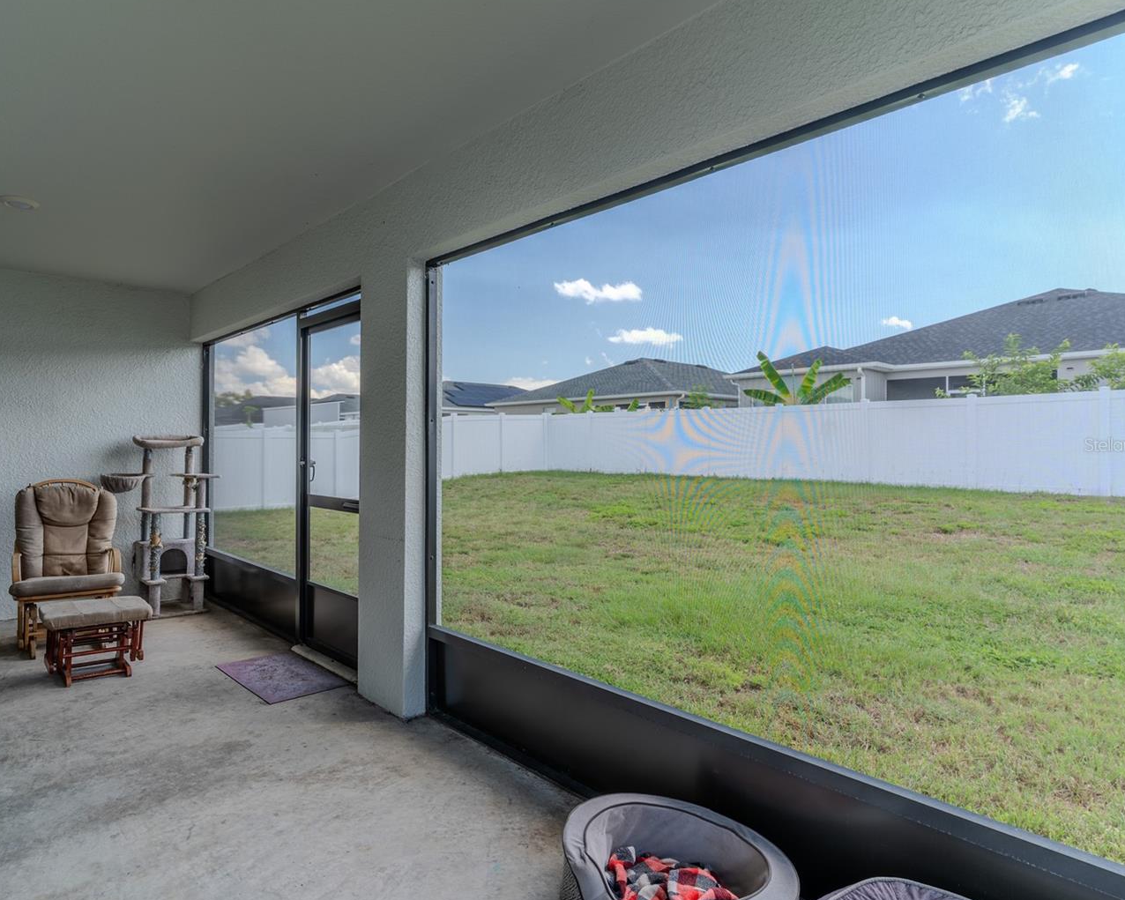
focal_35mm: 20
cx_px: 458
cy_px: 444
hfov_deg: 79.6
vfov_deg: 68.1
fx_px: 666
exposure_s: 1/40
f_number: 8
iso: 100
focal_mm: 17
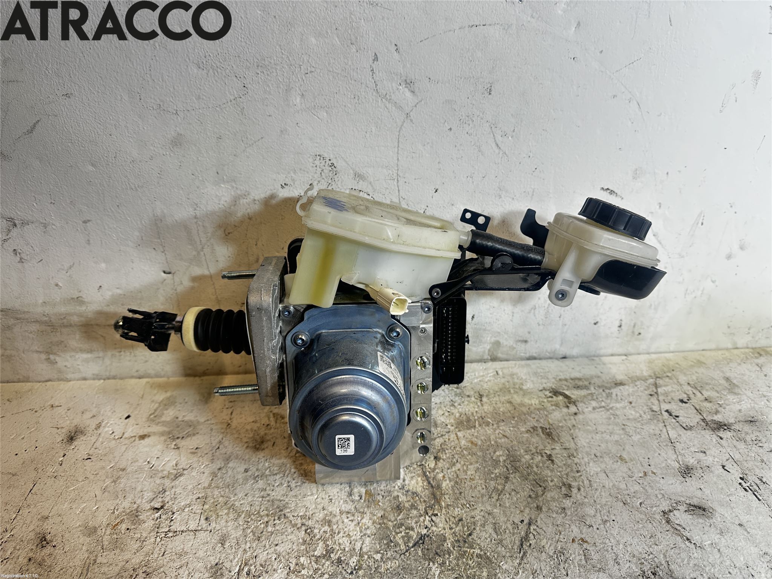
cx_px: 386
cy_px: 290
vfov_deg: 56.8
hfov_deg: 71.6
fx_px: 535
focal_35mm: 24
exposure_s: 1/50
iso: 125
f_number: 1.78
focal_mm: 6.86
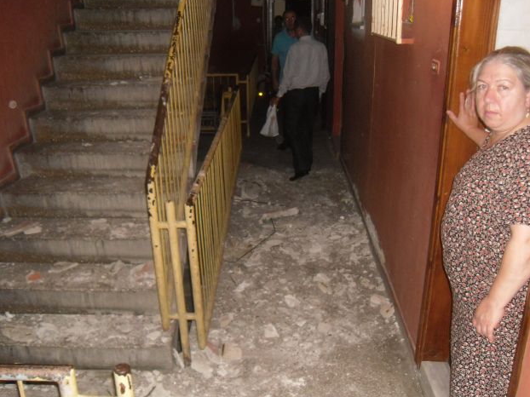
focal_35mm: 35
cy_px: 193
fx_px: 536
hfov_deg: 52.6
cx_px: 258
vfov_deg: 40.7
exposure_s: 1/45
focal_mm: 6
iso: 400
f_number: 2.8
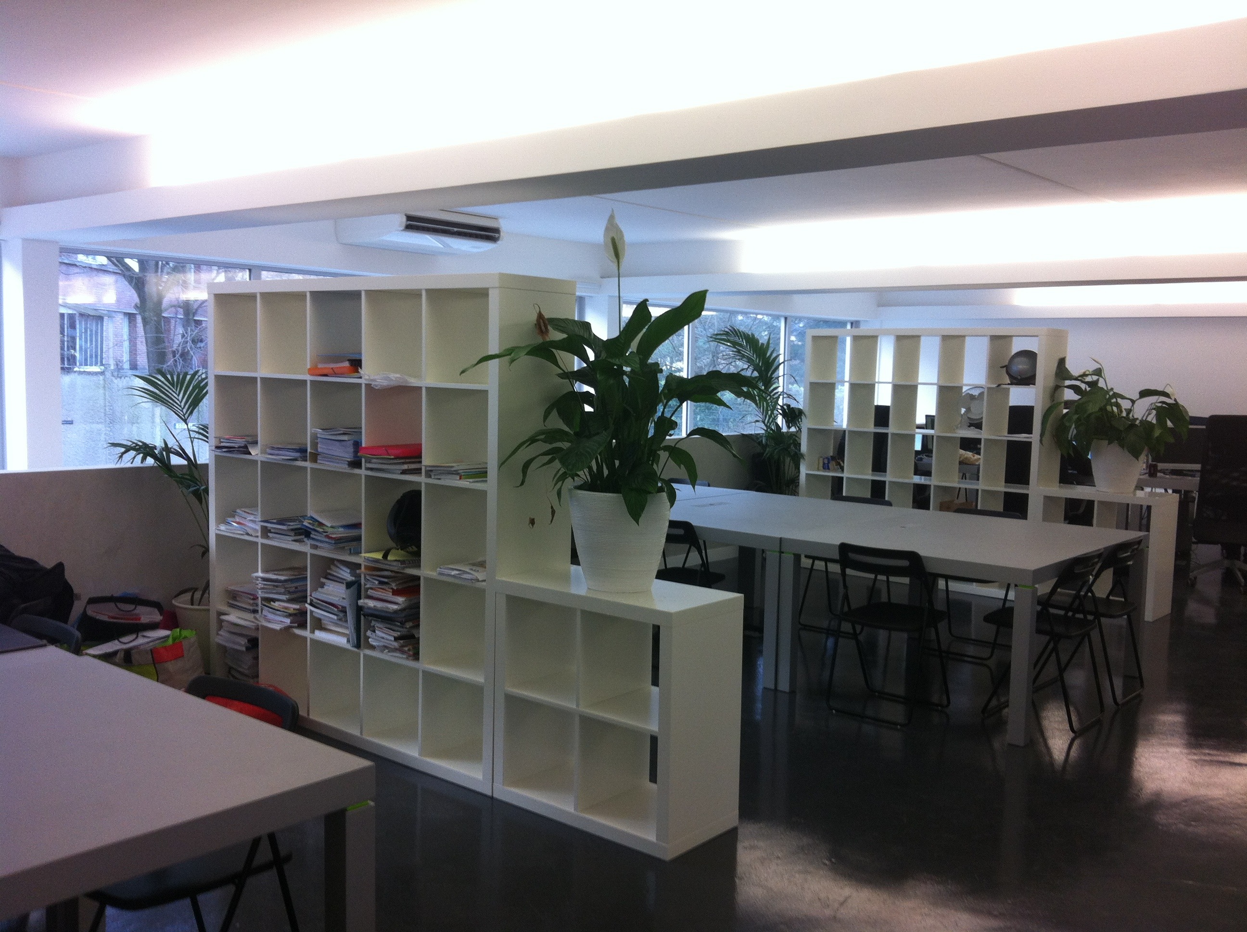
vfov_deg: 40.6
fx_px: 1259
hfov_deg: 52.7
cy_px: 466
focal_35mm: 35
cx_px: 624
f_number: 2.8
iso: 80
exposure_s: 1/20
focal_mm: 3.85
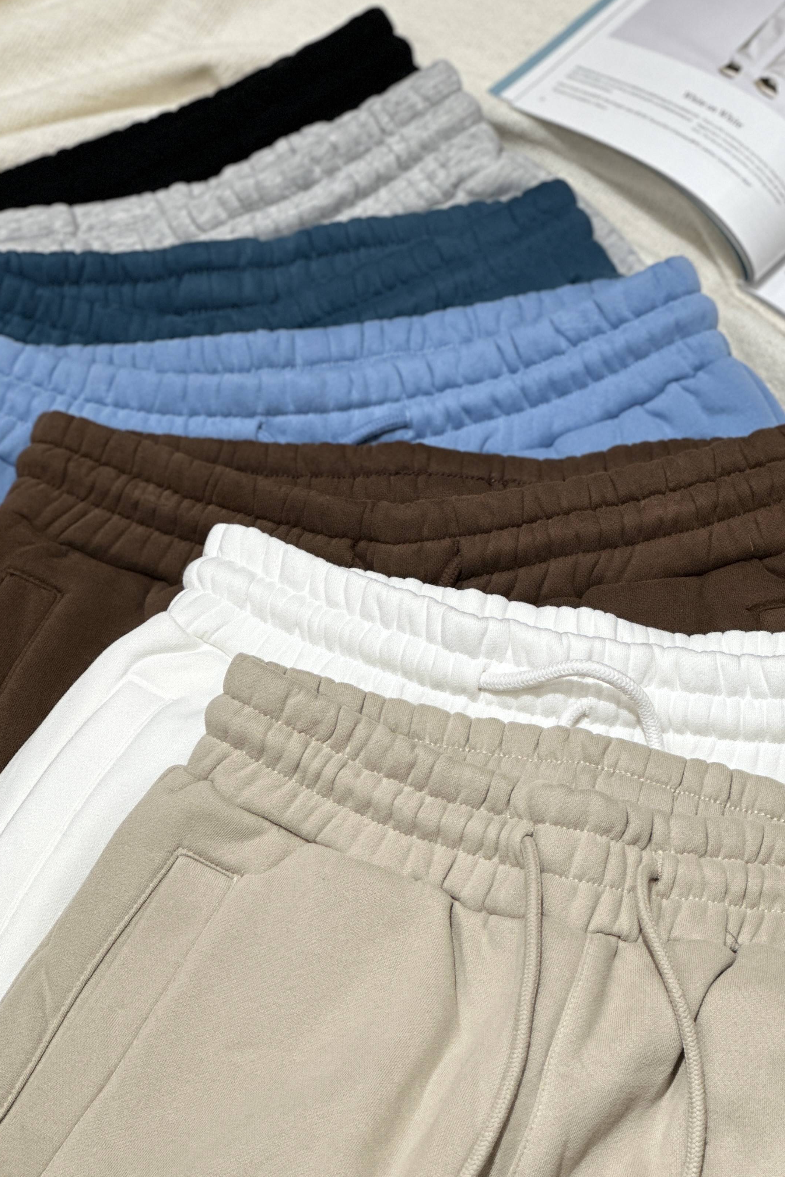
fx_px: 3304
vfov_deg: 20.2
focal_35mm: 101
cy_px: 673
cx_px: 500
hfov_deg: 13.5
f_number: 2.8
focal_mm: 9
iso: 125
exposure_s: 1/60
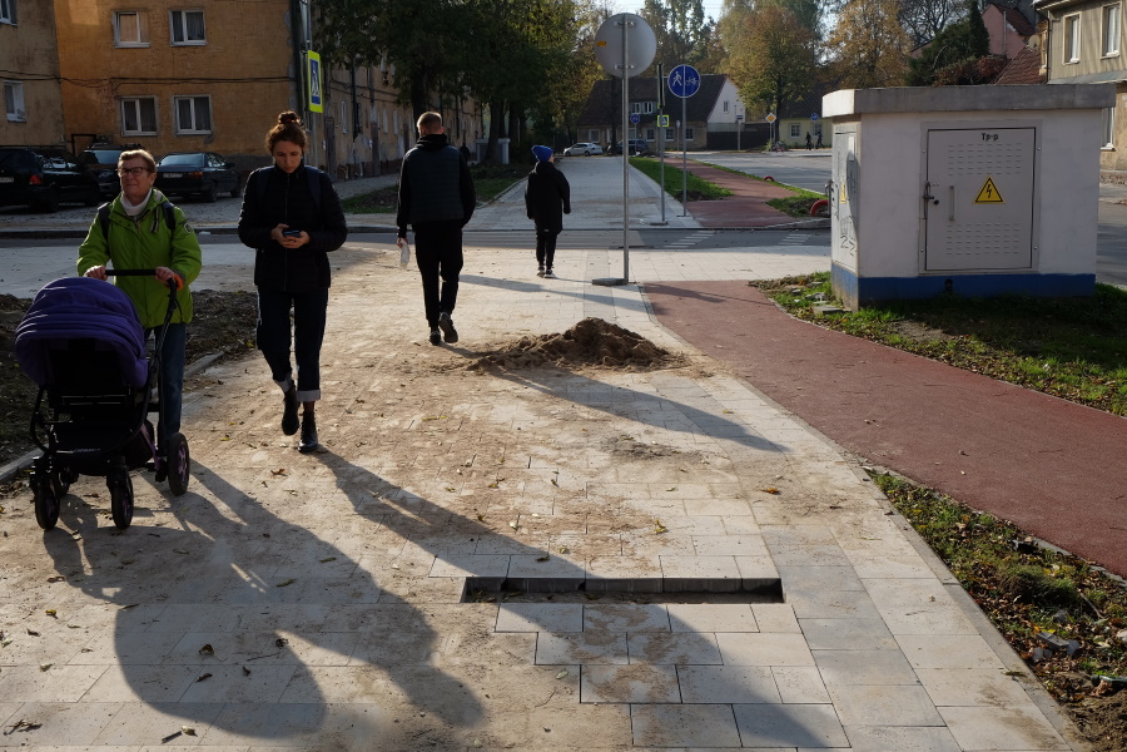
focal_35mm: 42
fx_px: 1315
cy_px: 376
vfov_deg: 31.9
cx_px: 564
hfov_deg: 46.4
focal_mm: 27.7
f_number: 11
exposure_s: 1/125
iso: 200
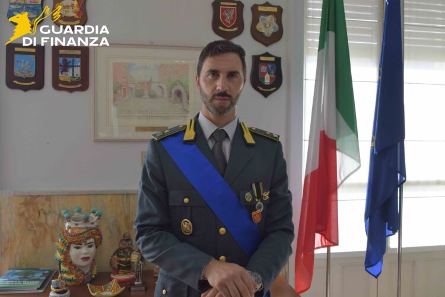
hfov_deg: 57.2
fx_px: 408
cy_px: 148
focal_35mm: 33
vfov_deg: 40.0
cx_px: 222
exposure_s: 1/200
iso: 400
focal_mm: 22
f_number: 7.1
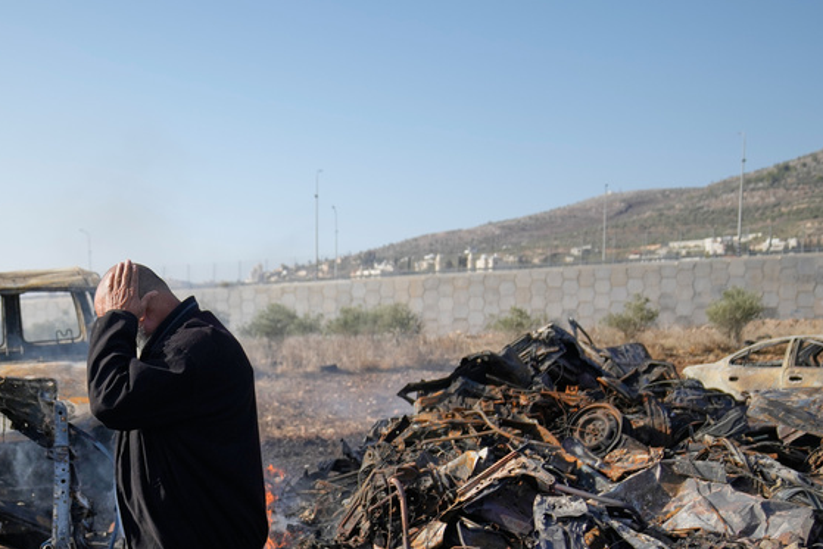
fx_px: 1006
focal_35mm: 44
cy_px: 423
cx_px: 155
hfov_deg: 42.3
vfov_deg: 29.9
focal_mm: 24
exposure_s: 1/4000
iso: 320
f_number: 2.8
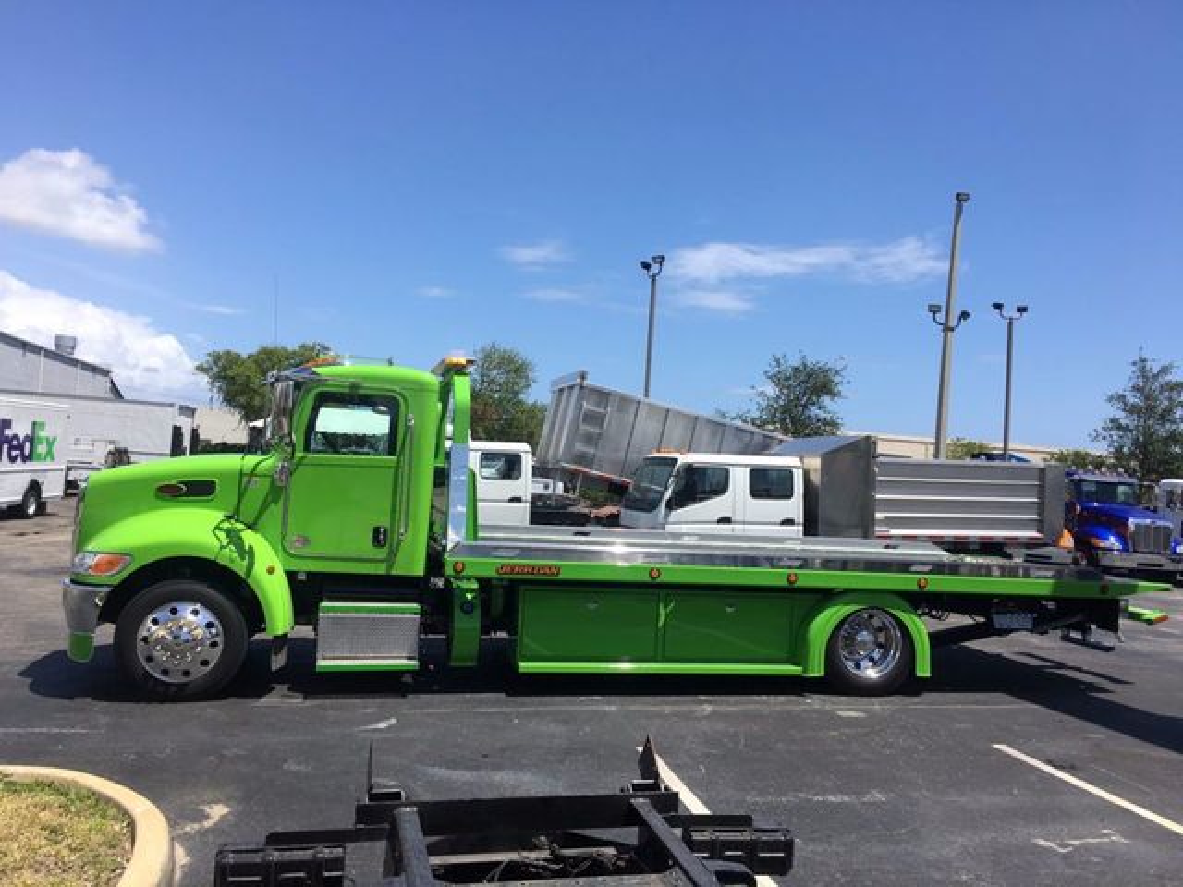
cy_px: 444
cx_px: 592
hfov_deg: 61.7
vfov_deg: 48.2
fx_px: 991
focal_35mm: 29
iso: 25
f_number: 2.2
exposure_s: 1/1508
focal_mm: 4.15
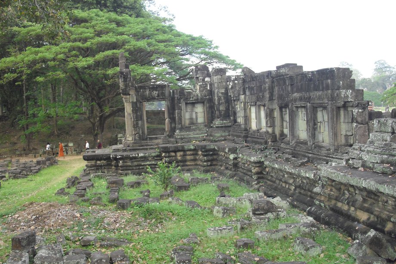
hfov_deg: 44.5
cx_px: 186
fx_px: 484
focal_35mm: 44
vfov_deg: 30.5
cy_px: 139
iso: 100
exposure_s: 1/160
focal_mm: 6.2
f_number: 2.8
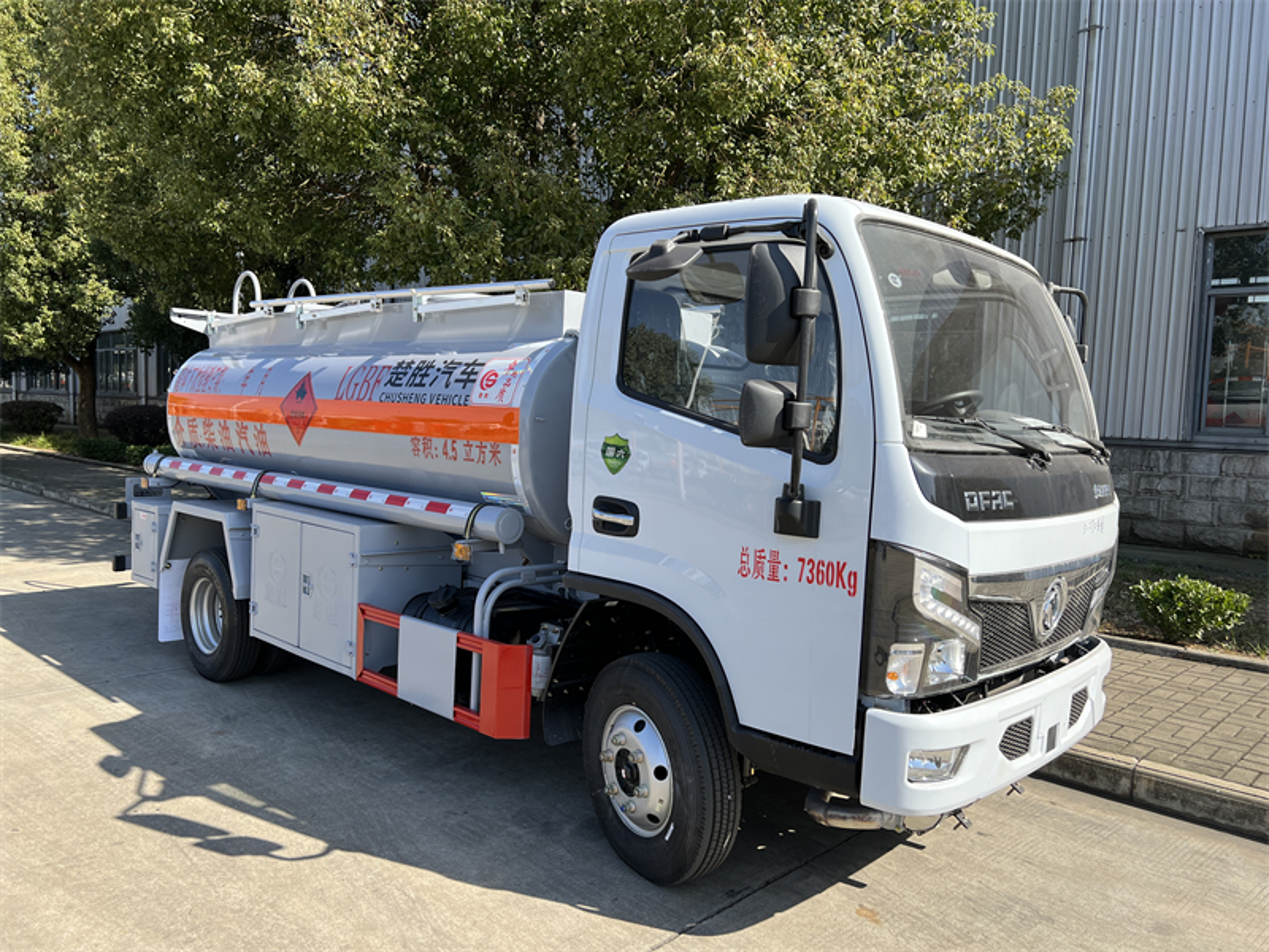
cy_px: 476
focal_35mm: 26
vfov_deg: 53.1
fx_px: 953
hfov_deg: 67.3
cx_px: 634
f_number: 1.5
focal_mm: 5.7
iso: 50
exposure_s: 1/1808
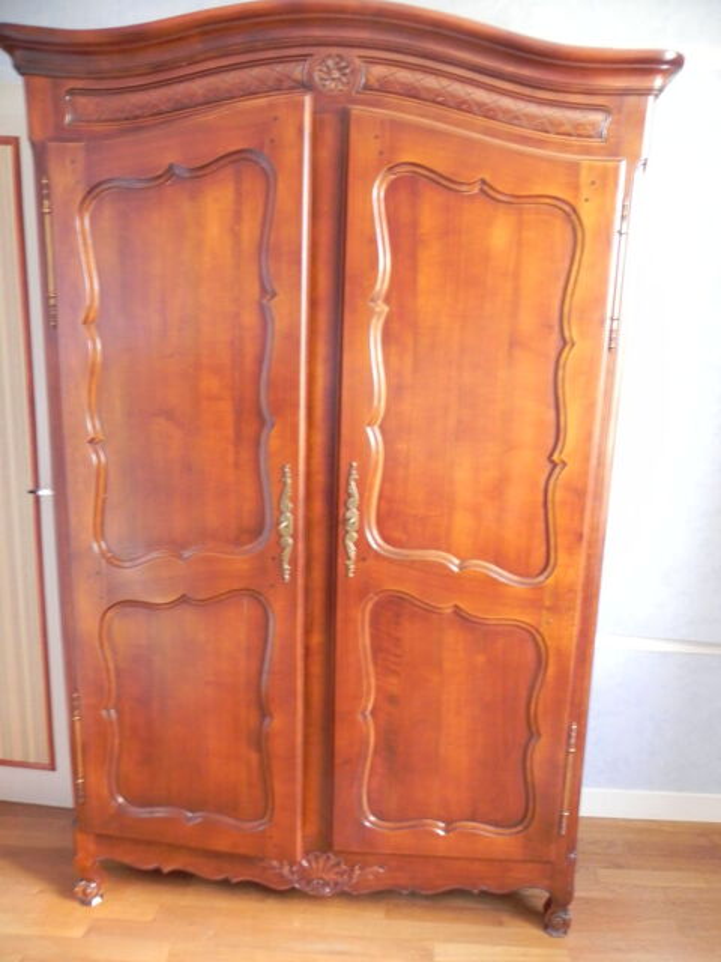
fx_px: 722
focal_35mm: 26
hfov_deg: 53.1
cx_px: 360
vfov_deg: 67.3
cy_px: 481
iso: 400
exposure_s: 1/22.5
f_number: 2.8
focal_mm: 4.6
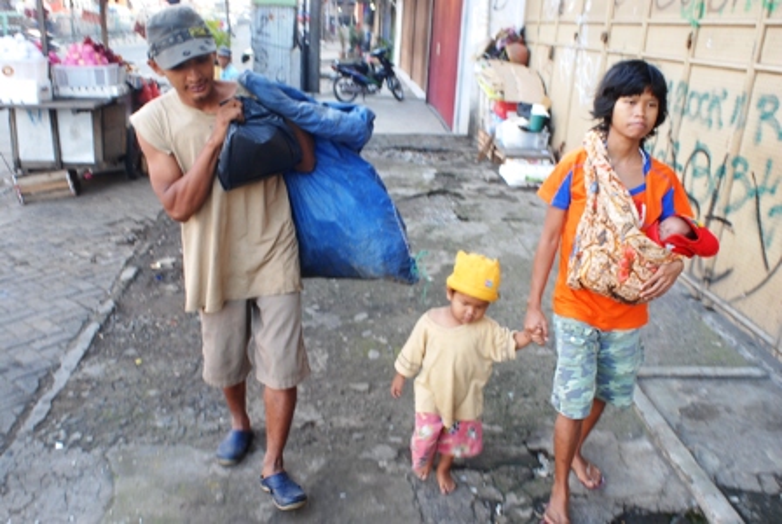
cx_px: 391
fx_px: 653
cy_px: 262
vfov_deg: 43.7
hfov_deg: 61.9
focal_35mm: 30
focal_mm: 20
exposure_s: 1/40
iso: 200
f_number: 4.5
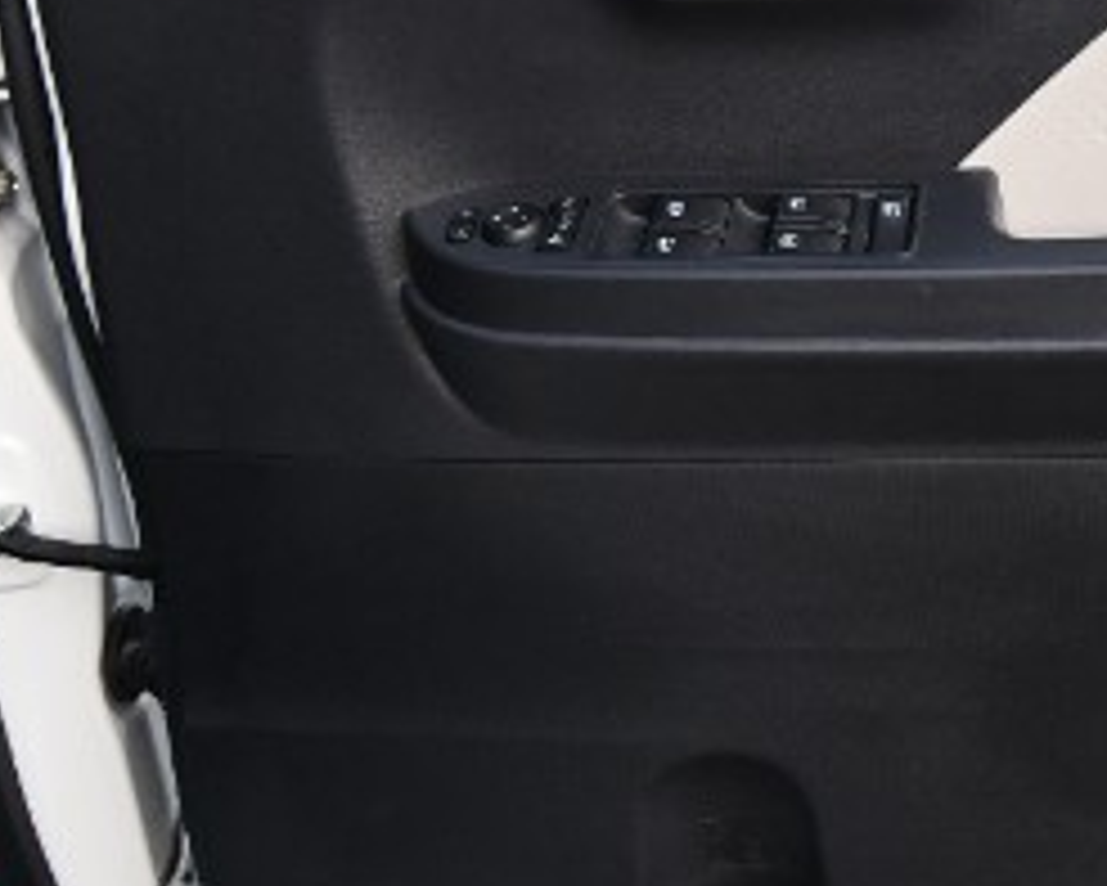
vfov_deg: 25.6
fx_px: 1901
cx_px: 976
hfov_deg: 31.1
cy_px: 119
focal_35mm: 58
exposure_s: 1/160
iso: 800
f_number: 4.8
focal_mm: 13
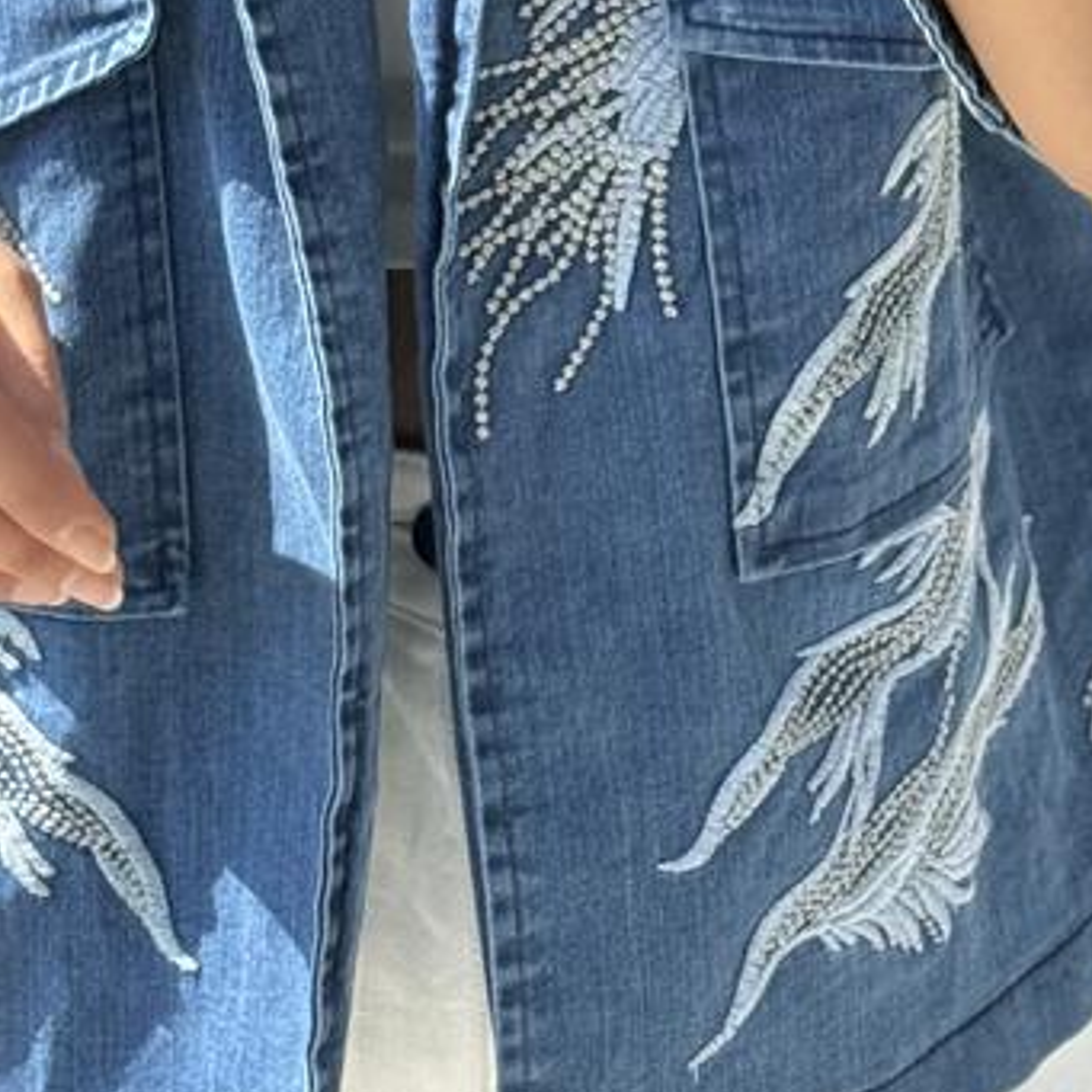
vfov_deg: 10.4
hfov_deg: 10.5
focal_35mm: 166
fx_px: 5925
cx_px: 573
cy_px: -235
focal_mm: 6.86
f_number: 1.78
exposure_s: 1/544
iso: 64
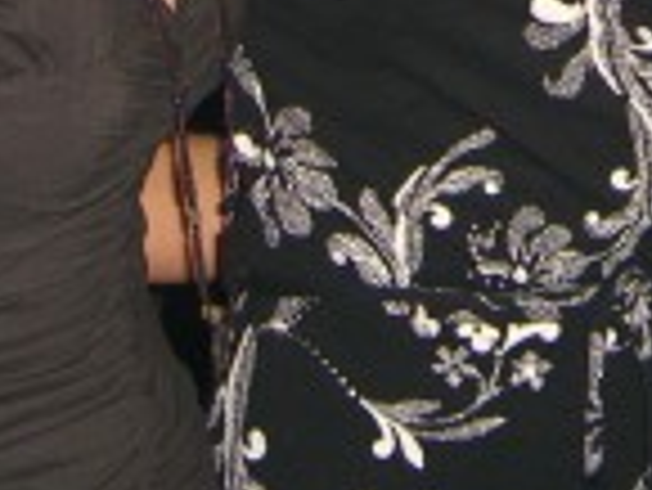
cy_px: -432
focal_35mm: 157
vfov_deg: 9.0
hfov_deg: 12.5
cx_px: 576
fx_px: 2960
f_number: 2.8
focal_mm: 7.9
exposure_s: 1/60
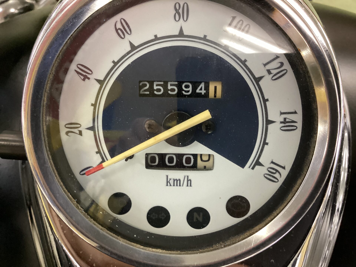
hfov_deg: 58.4
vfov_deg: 45.4
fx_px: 319
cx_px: 178
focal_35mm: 31
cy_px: 134
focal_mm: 3.3
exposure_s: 1/40
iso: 400
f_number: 2.4
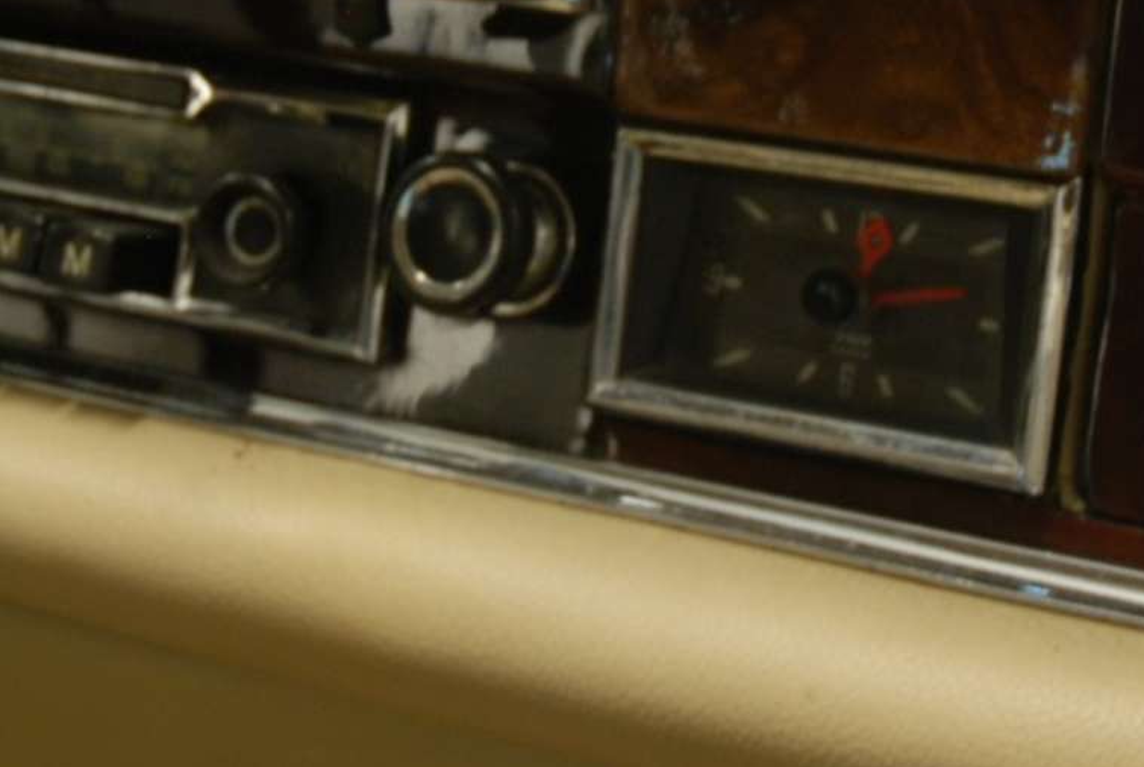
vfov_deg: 12.7
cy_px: 33
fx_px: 3416
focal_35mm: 107
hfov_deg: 19.0
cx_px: 617
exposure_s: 1/4
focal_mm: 27
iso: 400
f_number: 3.8
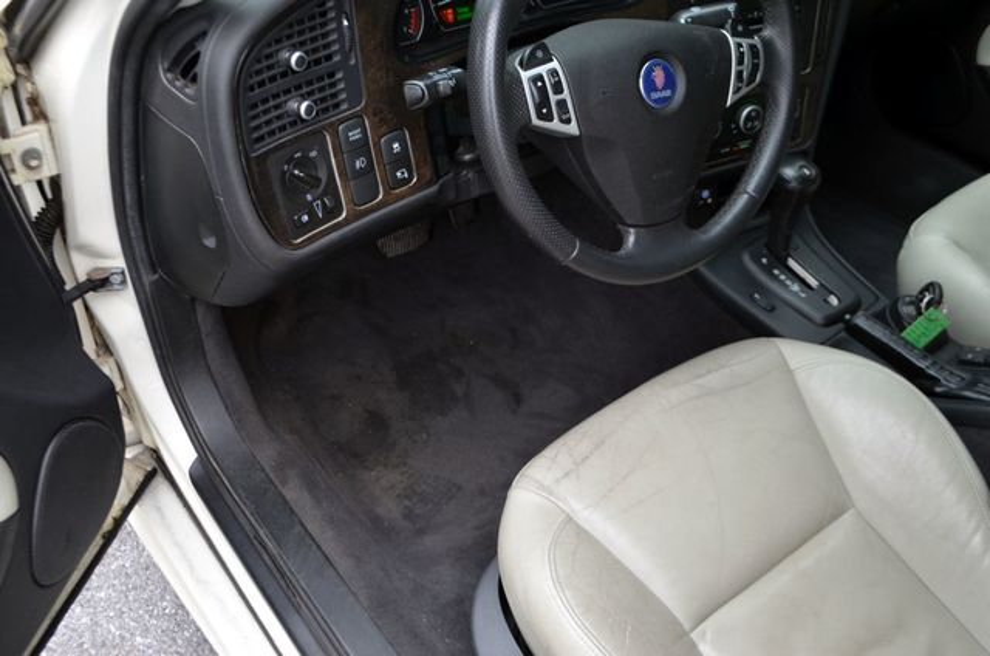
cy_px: 328
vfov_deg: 39.8
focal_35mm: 33
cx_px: 495
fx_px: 906
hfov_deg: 57.3
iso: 400
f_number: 5.6
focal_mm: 22
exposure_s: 1/125
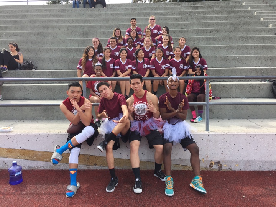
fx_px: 231
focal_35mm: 29
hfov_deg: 61.7
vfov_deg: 48.2
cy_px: 104
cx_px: 138
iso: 32
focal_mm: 4.15
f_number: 2.2
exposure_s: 1/599
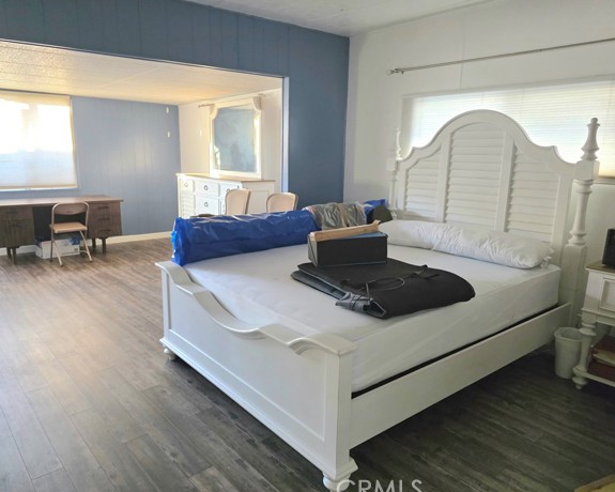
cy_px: 248
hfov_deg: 68.0
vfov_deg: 56.8
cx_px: 282
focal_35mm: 25
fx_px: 455
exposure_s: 1/120
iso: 640
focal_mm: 6.3
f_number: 1.7
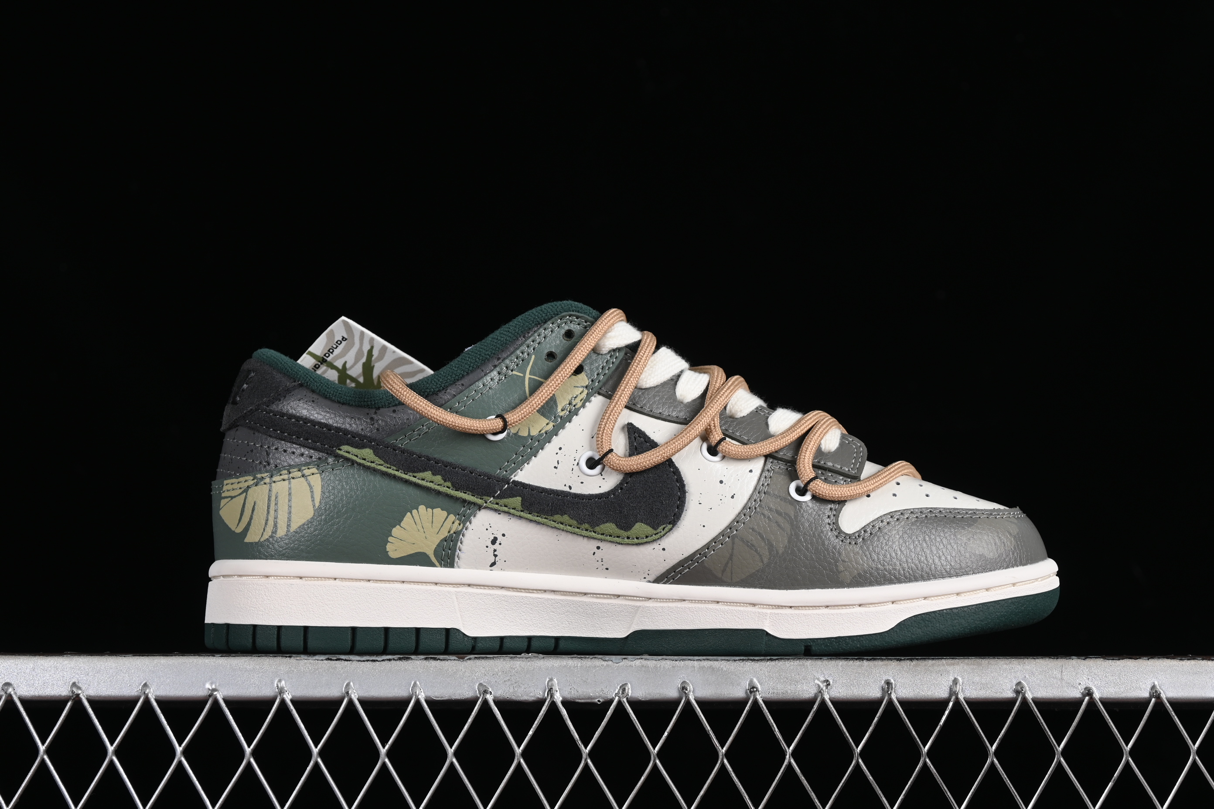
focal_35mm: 75
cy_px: 404
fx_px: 2529
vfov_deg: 18.2
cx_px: 607
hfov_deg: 27.0
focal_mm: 50
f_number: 7.1
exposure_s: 1/80
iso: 160
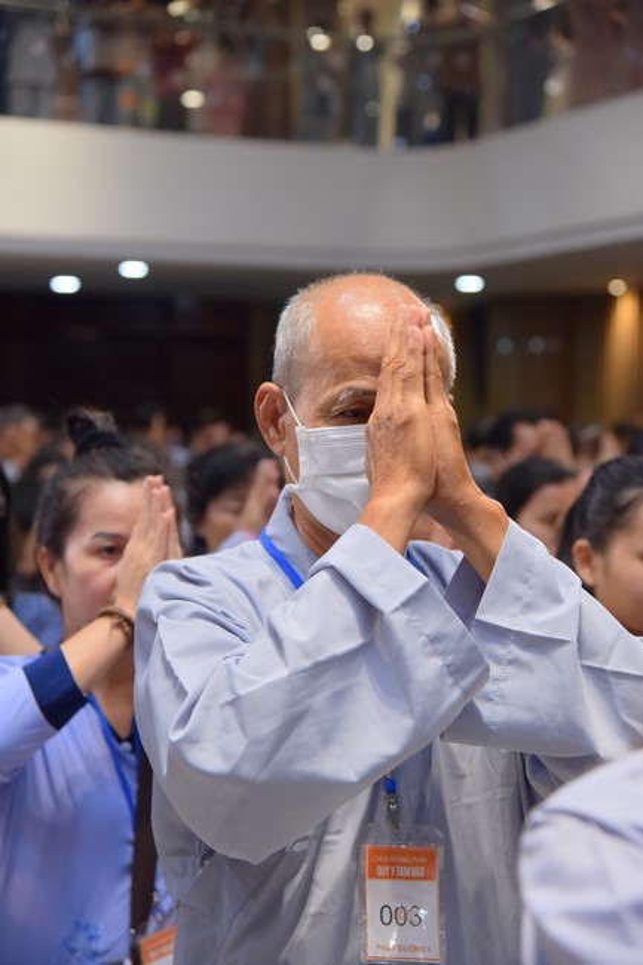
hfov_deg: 17.5
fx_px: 2091
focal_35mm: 78
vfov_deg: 26.0
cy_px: 482
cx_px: 322
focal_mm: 78
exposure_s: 1/160
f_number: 5
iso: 1000
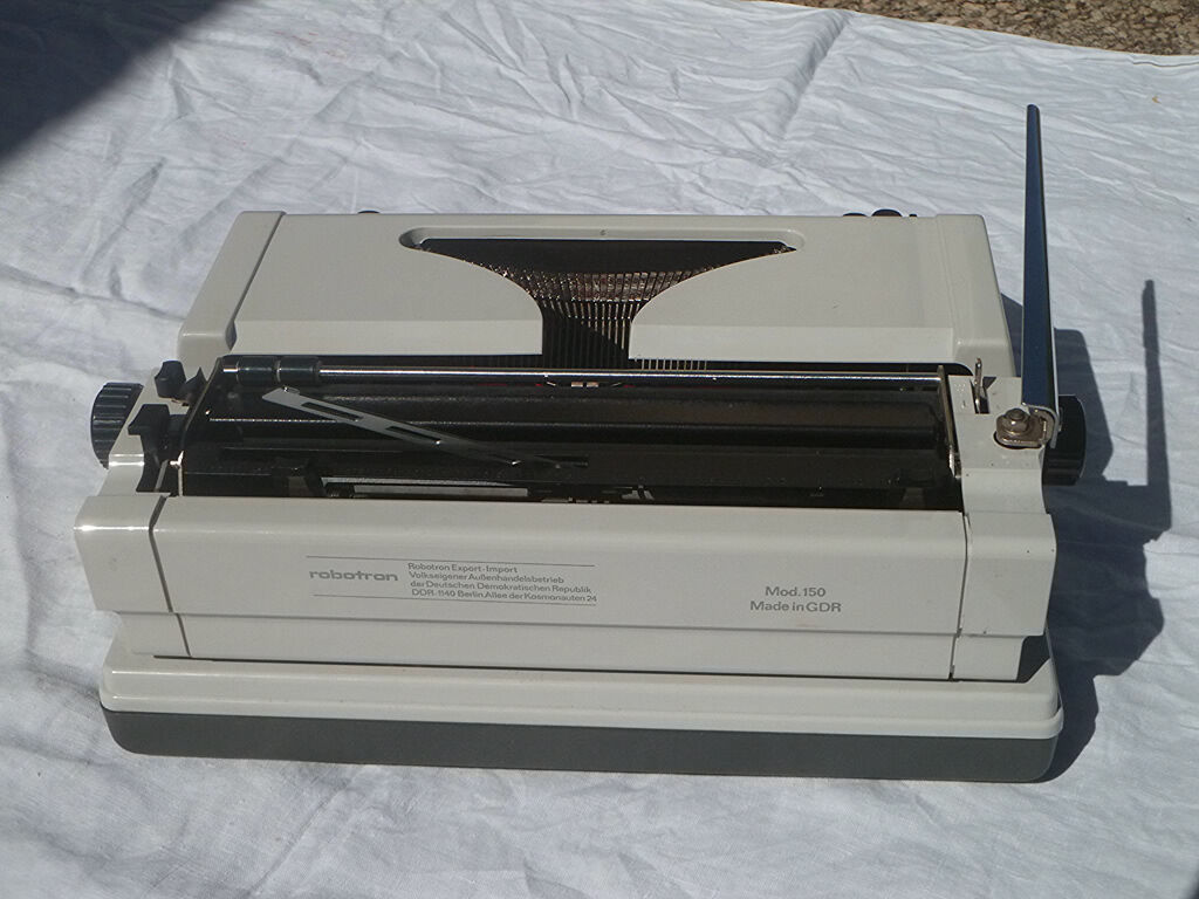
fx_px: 1628
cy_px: 450
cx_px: 600
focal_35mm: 47
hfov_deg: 40.4
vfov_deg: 30.9
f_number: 11
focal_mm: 8.4
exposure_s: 1/640
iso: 200
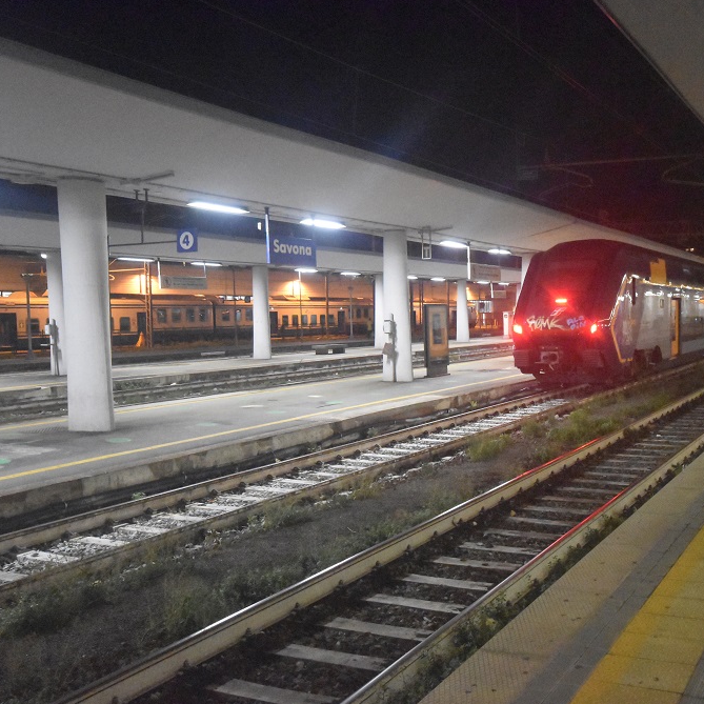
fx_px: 897
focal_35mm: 39
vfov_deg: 42.8
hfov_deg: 42.1
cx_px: 483
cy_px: 354
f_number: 5.6
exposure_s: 1/30
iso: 12800
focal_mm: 20
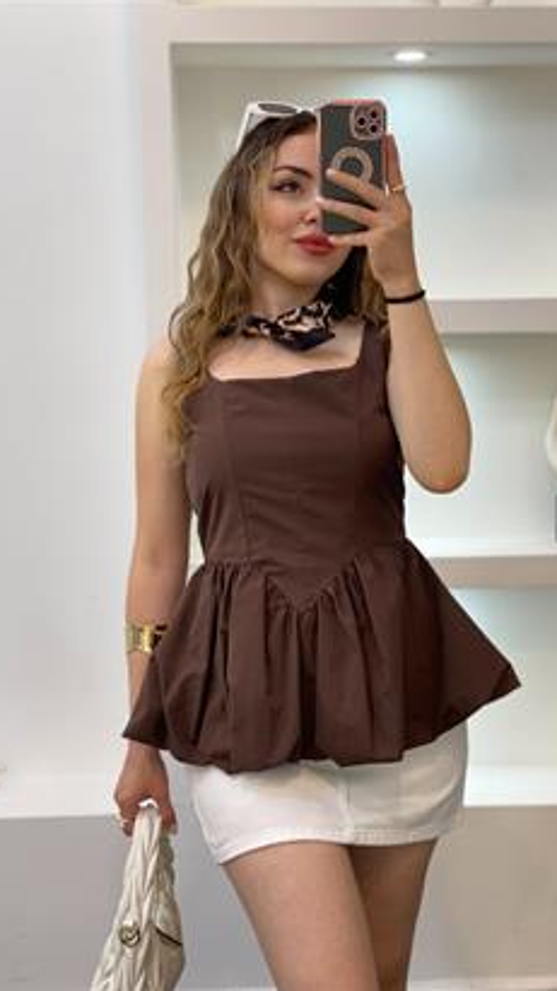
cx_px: 323
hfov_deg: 21.1
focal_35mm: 57
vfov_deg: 36.6
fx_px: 1498
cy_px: 496
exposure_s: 1/100
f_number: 2
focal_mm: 6
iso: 100
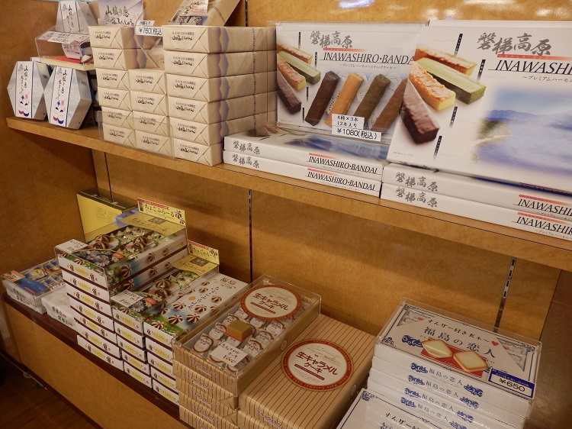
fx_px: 413
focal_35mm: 25
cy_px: 214
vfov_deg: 54.9
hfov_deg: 69.4
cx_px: 286
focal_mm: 4.5
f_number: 3
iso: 125
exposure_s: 1/30
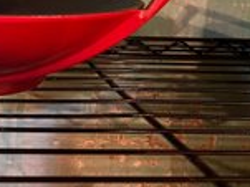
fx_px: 426
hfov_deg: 30.3
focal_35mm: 59
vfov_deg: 24.1
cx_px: -4
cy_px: 21
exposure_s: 1/30
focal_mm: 5.1
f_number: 1.6
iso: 640
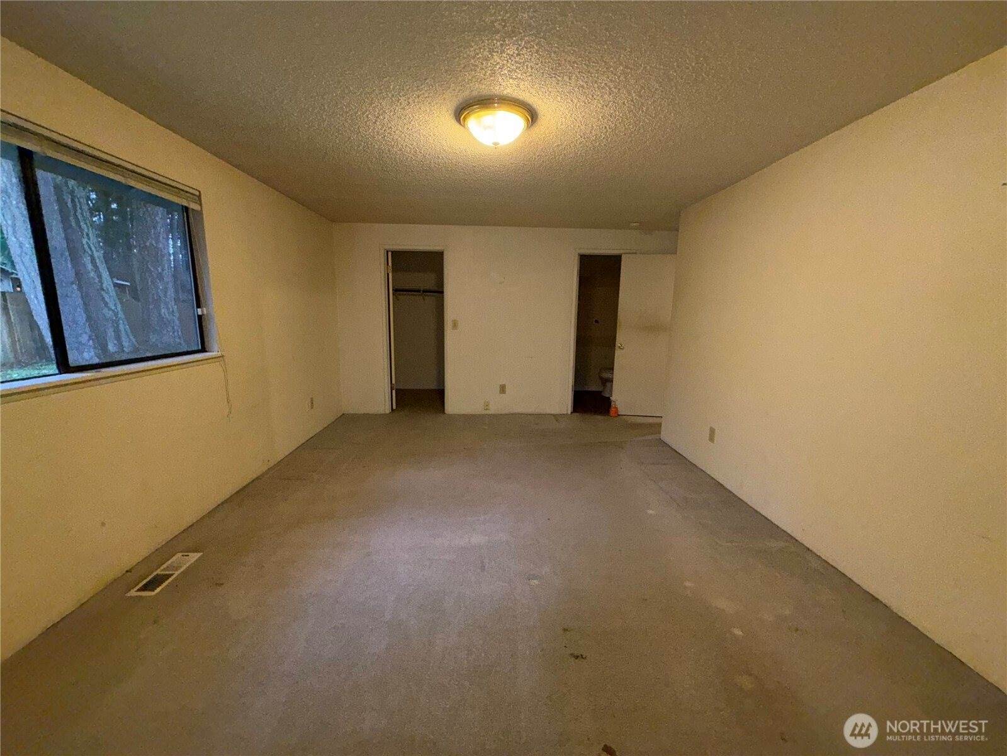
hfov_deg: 102.1
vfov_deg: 85.7
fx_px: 407
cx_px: 504
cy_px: 378
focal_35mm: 14
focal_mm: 2.22
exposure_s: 1/60
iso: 160
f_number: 2.2
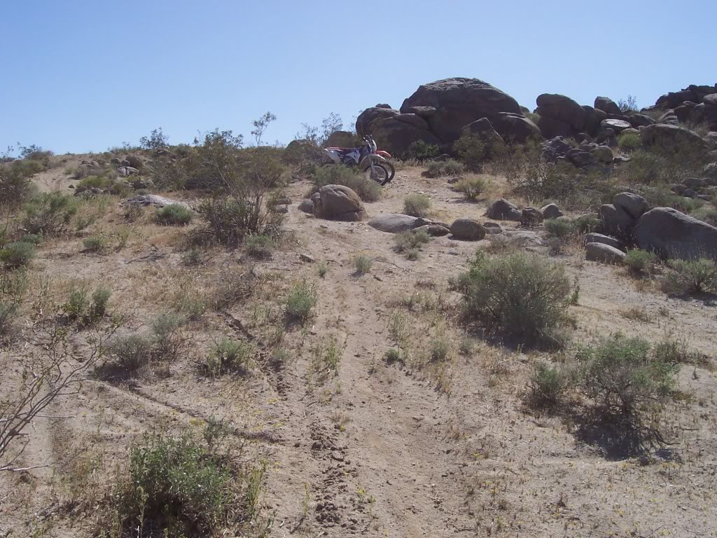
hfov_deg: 50.1
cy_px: 269
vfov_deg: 38.7
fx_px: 766
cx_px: 358
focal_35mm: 37
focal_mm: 5.6
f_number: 5.6
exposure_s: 1/750
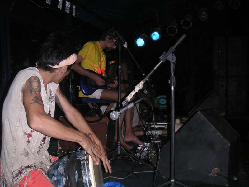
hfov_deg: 49.0
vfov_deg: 37.7
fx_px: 273
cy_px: 94
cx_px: 124
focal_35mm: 38
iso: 160
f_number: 2.8
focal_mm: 6
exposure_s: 1/45
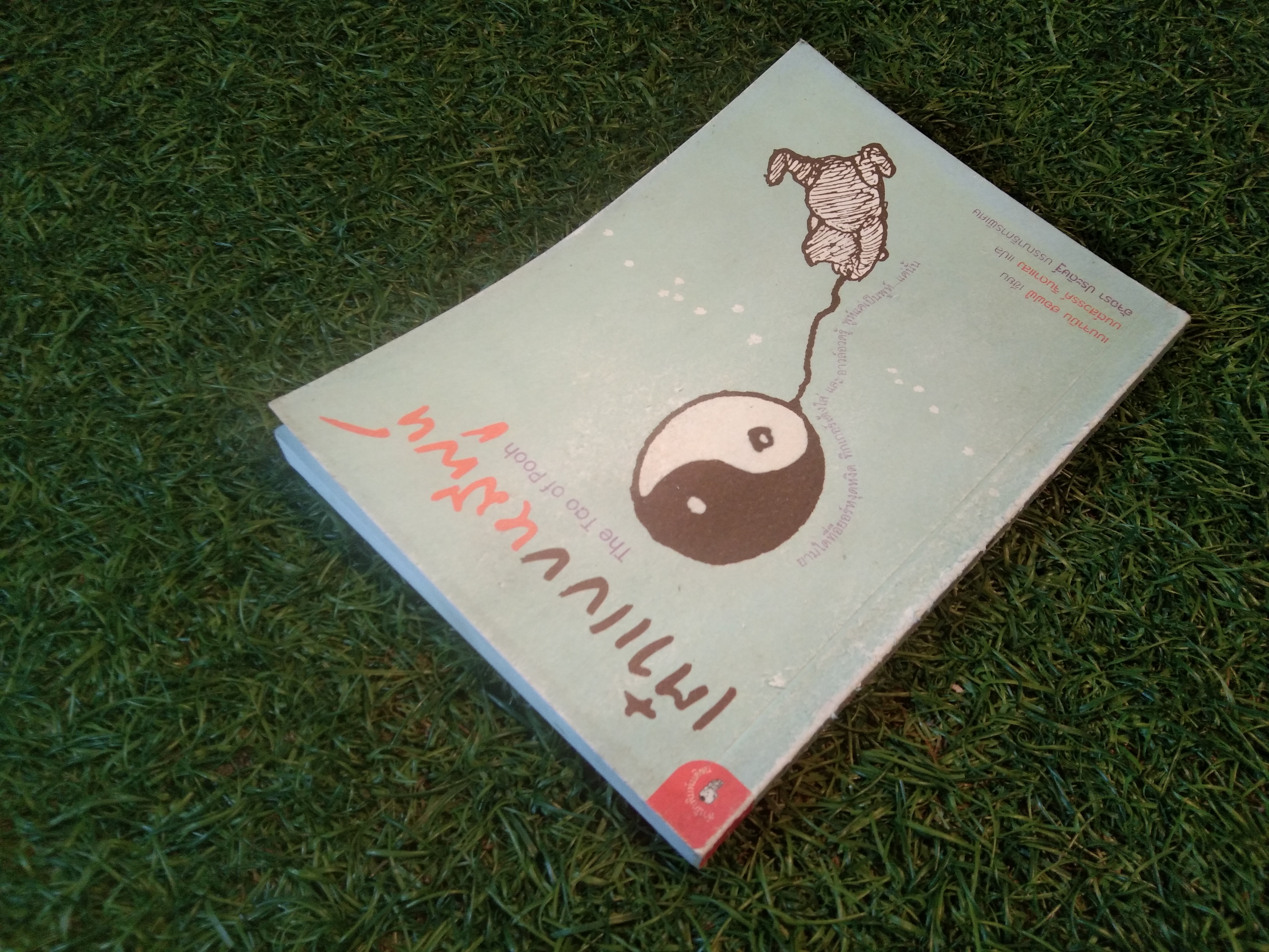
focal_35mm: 30
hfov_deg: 60.0
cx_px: 634
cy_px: 476
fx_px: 1100
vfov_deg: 46.8
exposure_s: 1/25
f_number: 2.2
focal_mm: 3.65
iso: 441
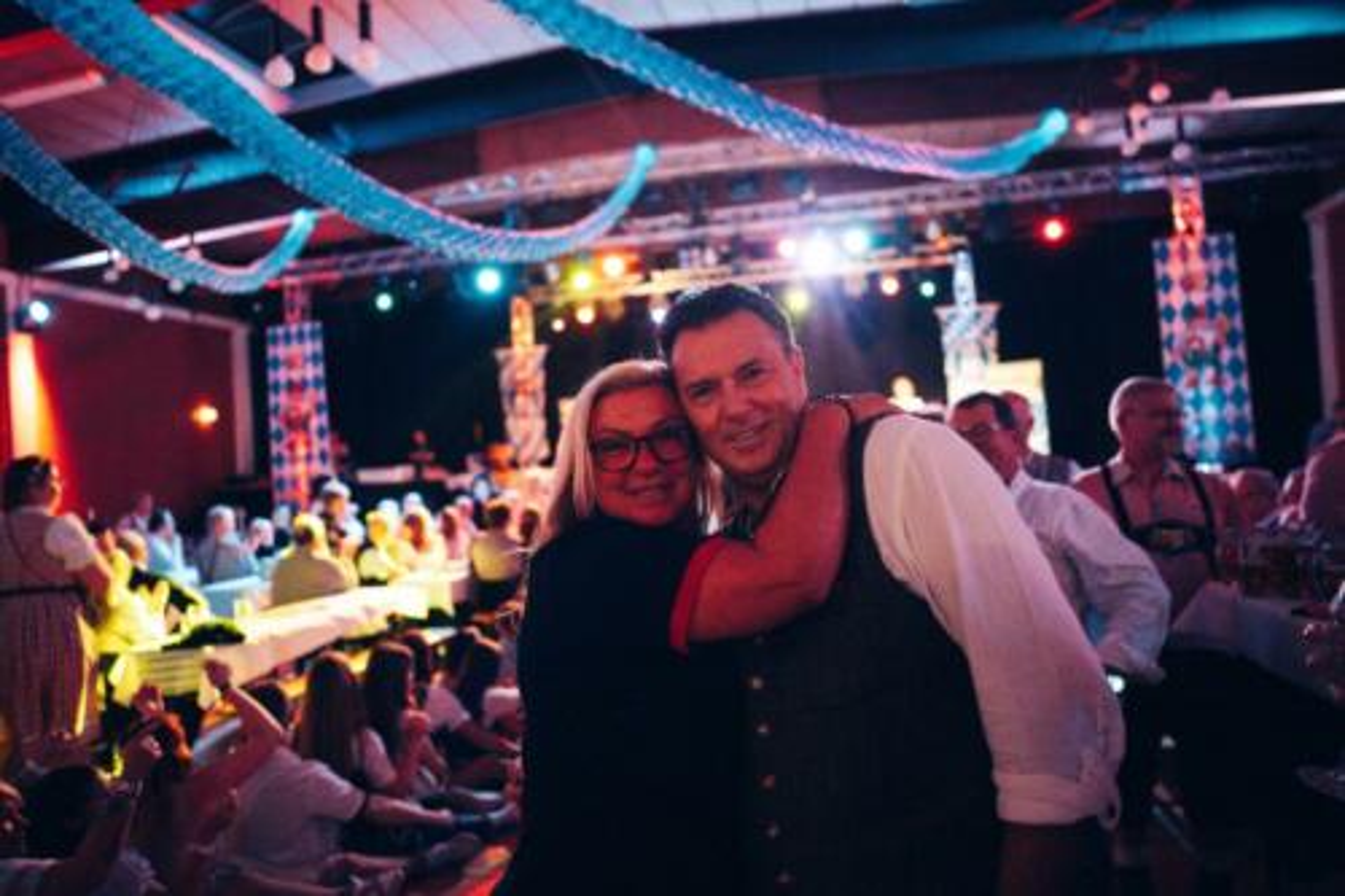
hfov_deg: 73.8
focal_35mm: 24
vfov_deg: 53.1
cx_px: 672
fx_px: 896
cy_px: 448
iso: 1250
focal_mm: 24
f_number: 1.8
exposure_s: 1/250
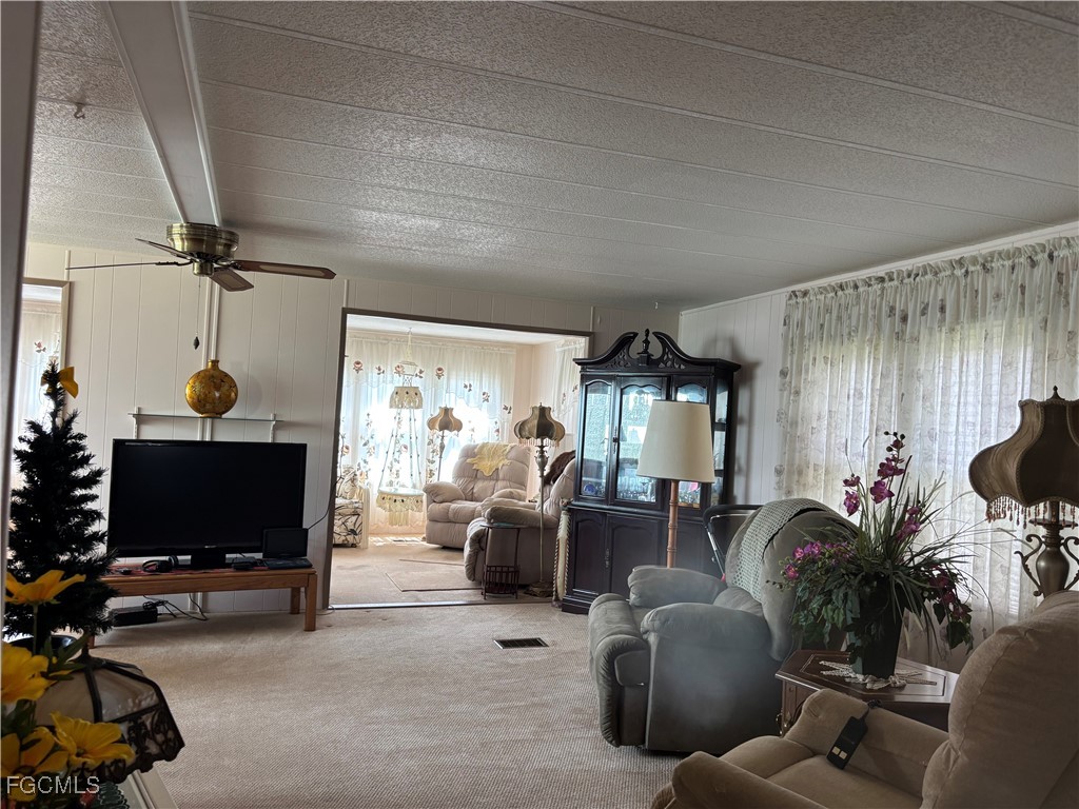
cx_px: 540
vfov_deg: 53.1
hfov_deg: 67.3
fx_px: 810
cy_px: 404
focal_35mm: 26
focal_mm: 5.96
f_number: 1.6
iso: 125
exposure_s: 1/96
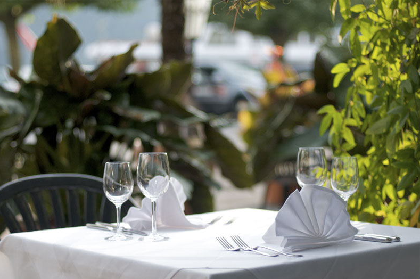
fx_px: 886
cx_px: 210
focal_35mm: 76
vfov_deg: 17.9
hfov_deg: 26.7
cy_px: 140
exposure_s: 1/2000
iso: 200
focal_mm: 50
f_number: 1.8
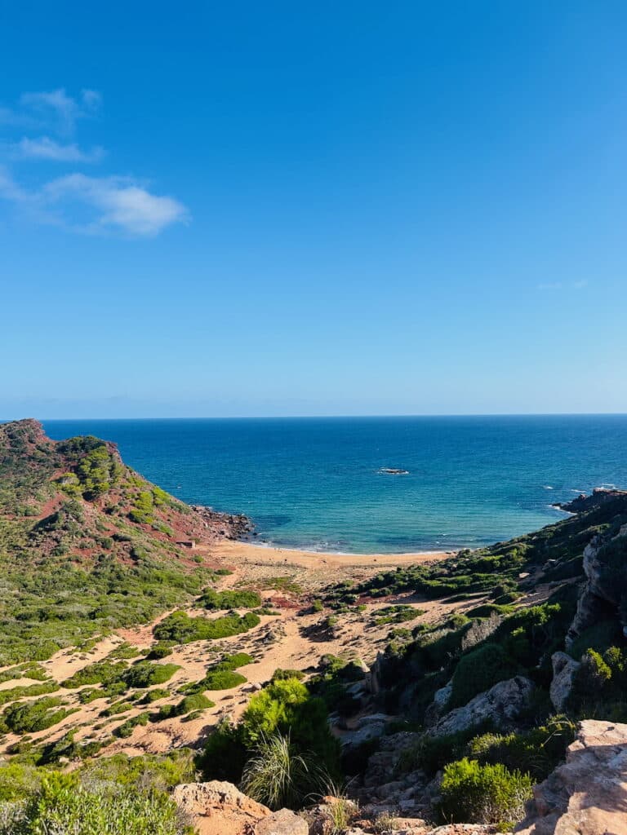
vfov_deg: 67.3
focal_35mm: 26
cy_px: 418
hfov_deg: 53.1
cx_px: 314
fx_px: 628
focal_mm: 5.7
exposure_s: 1/3831
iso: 50
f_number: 1.5
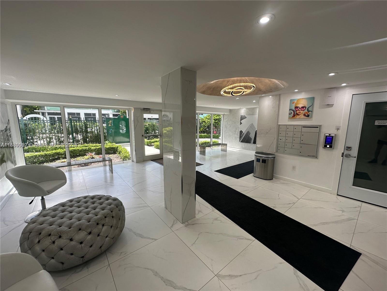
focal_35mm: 14
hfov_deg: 102.1
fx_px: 157
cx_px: 194
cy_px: 146
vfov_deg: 85.7
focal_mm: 2.22
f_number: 2.2
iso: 40
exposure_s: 1/221
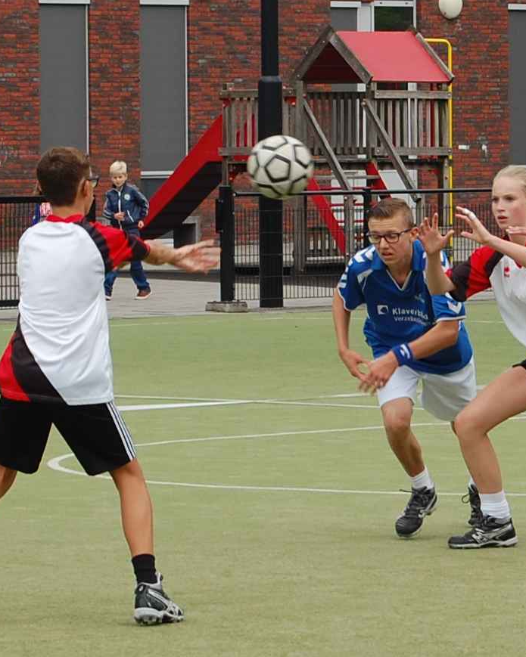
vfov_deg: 14.8
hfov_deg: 11.9
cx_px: 338
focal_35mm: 130
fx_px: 2526
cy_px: 328
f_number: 7.1
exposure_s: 1/200
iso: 200
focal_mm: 55
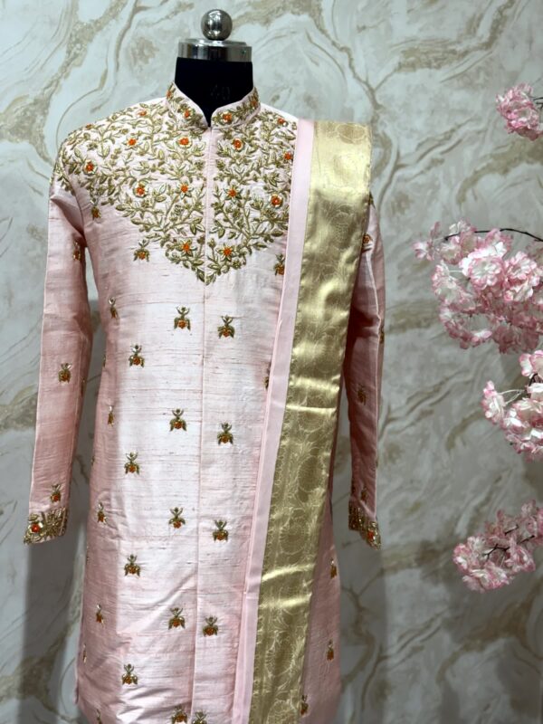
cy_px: 362
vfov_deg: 36.8
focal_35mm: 52
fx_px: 1088
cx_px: 272
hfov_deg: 28.0
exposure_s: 1/100
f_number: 1.6
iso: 32
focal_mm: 5.96
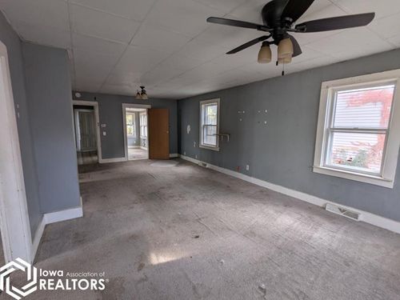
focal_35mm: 16
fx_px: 185
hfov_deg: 94.5
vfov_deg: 78.1
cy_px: 150
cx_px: 200
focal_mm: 2.35
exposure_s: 1/104
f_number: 2.2
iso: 51
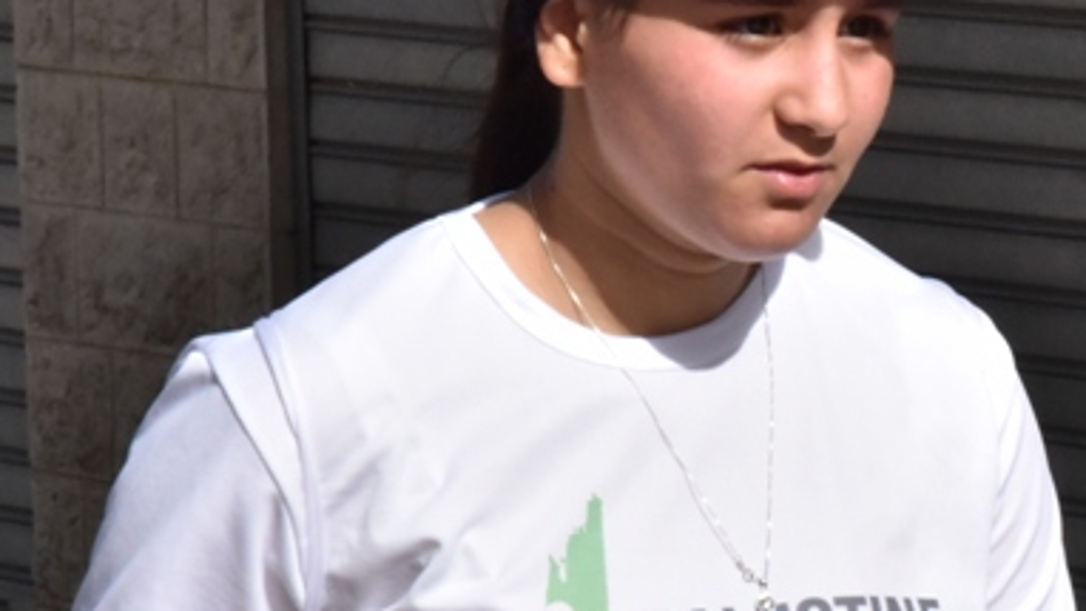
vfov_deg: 3.9
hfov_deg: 7.0
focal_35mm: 309
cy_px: 328
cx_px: 1046
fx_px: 8899
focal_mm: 110
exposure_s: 1/1600
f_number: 20
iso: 2500
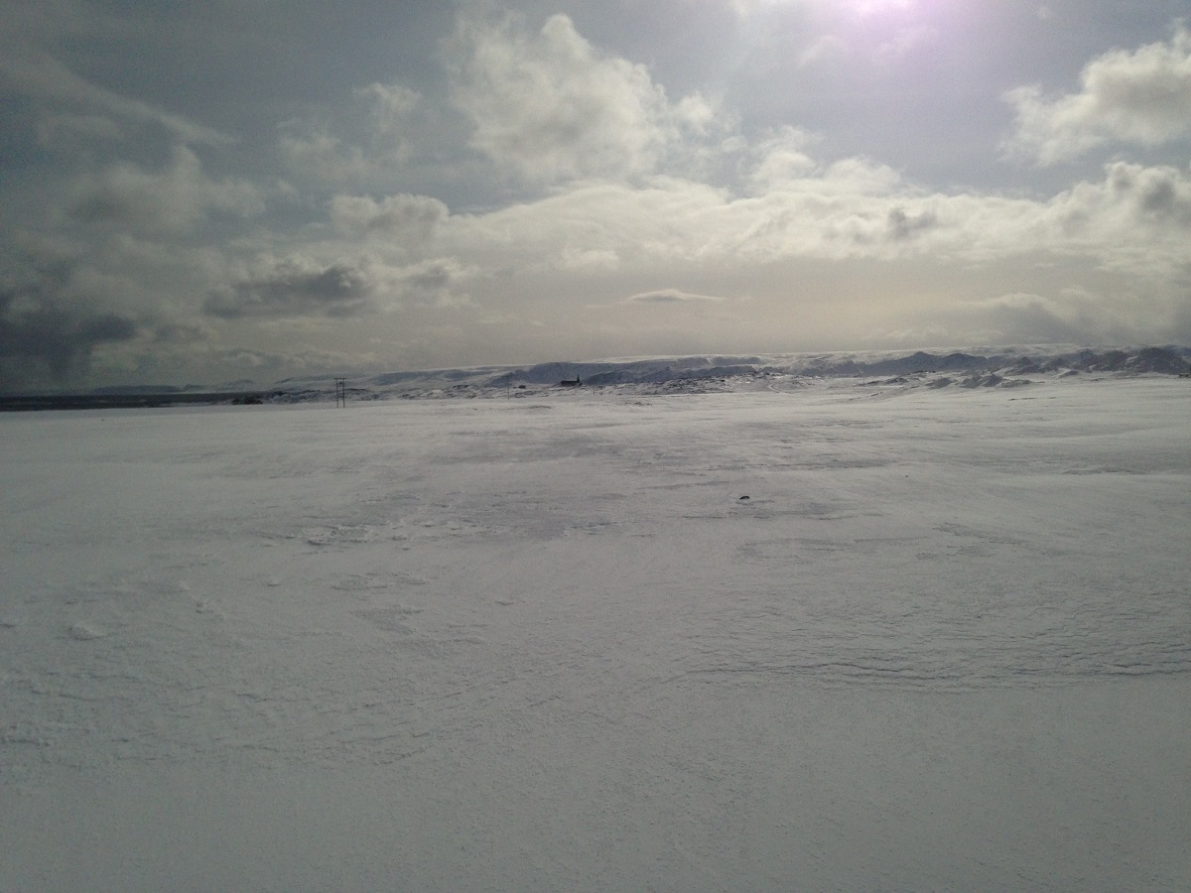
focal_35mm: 33
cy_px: 446
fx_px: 1135
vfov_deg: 42.9
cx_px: 596
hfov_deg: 55.4
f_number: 2.4
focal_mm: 4.13
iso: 64
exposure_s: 1/18182
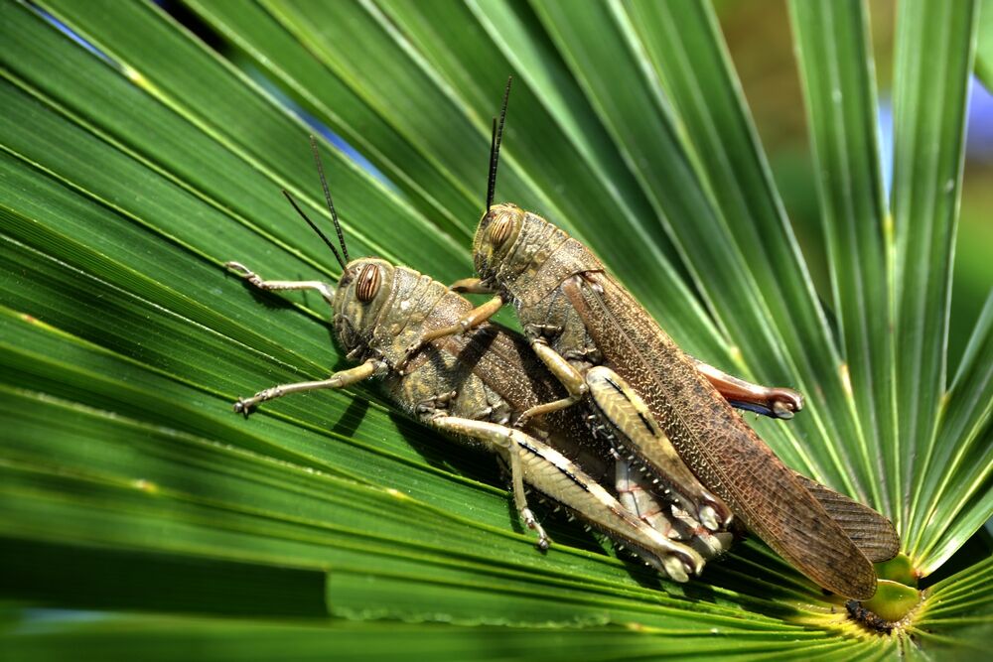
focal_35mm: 202
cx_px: 496
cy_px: 331
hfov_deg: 10.2
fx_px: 5586
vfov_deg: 6.8
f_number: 10
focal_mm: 135
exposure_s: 1/100
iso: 100
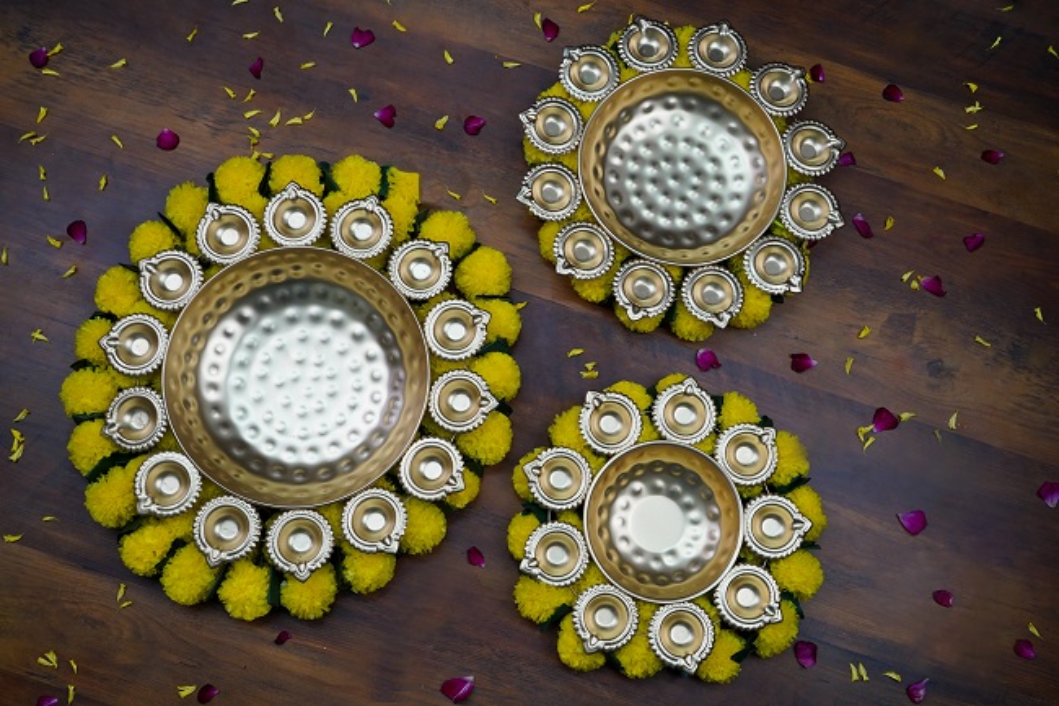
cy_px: 353
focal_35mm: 38
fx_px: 1117
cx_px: 530
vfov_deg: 35.0
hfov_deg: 50.7
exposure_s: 1/125
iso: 1250
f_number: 4
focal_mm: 38
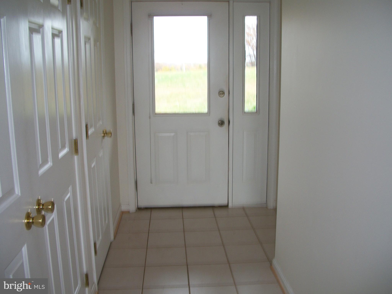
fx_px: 396
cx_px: 196
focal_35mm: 35
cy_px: 147
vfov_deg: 40.7
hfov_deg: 52.6
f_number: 3.1
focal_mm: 6.3
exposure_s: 1/30
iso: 80
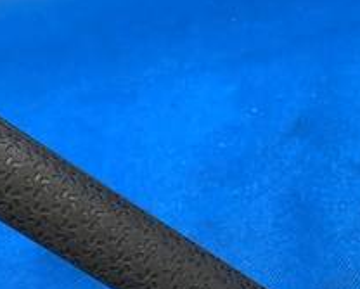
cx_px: 185
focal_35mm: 78
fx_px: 832
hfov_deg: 24.4
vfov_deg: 19.4
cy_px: 242
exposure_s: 1/60
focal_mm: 4.25
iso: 100
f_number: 1.8
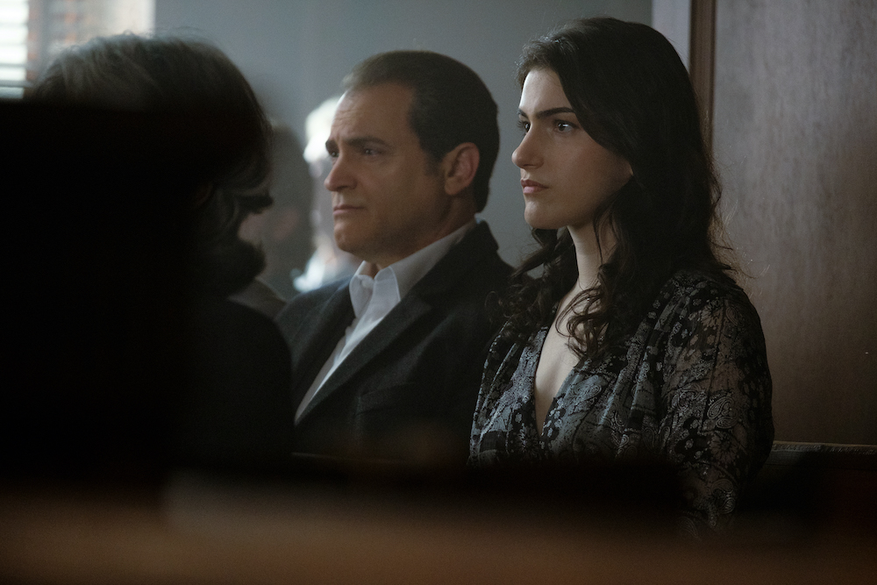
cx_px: 438
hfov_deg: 9.8
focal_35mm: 210
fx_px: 5116
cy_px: 292
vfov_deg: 6.5
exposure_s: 1/125
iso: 3200
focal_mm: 140
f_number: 2.8
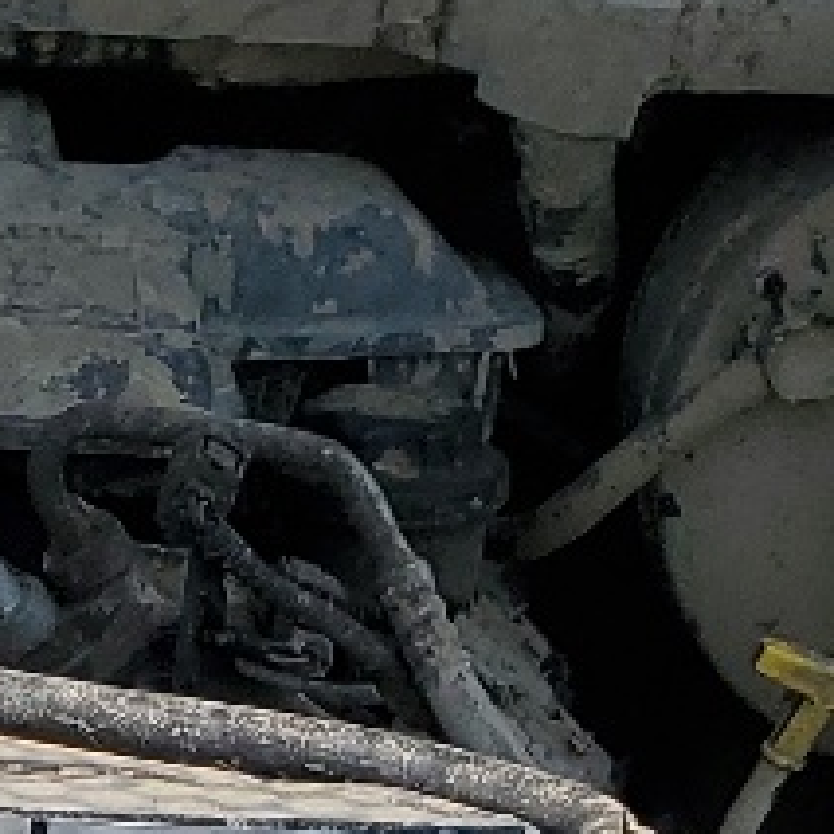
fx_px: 4716
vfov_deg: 9.3
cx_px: -168
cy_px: 1844
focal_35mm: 173
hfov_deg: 10.0
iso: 50
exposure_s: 1/5000
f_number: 1.5
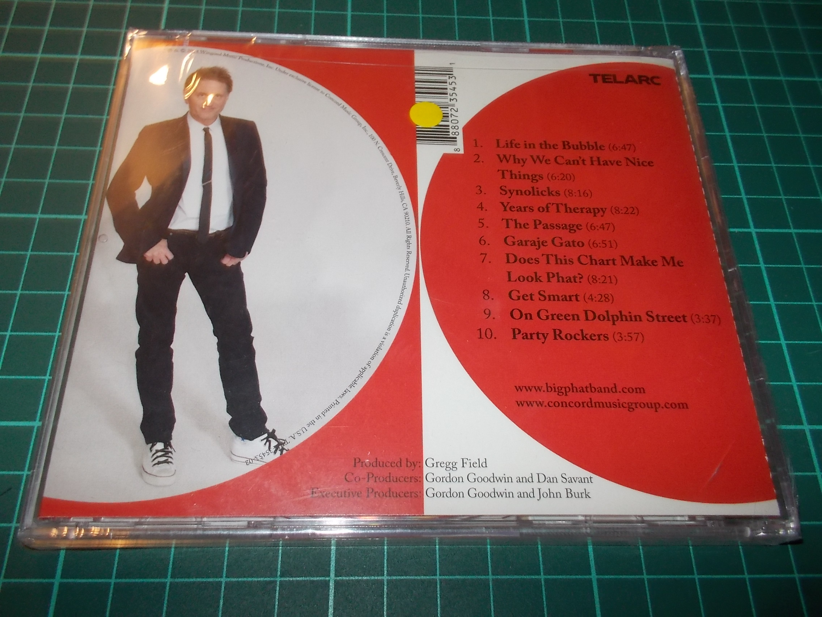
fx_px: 689
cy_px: 308
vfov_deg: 48.2
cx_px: 411
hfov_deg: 61.7
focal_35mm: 29
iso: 200
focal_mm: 4.1
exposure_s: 1/30
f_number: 3.3
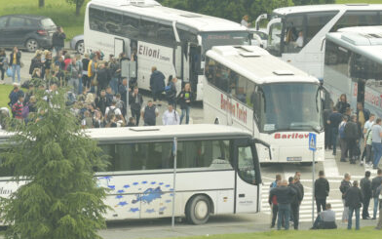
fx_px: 5539
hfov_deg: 3.9
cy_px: 130
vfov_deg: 2.5
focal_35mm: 532
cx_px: 458
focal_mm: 200
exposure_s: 1/400
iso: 160
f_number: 5
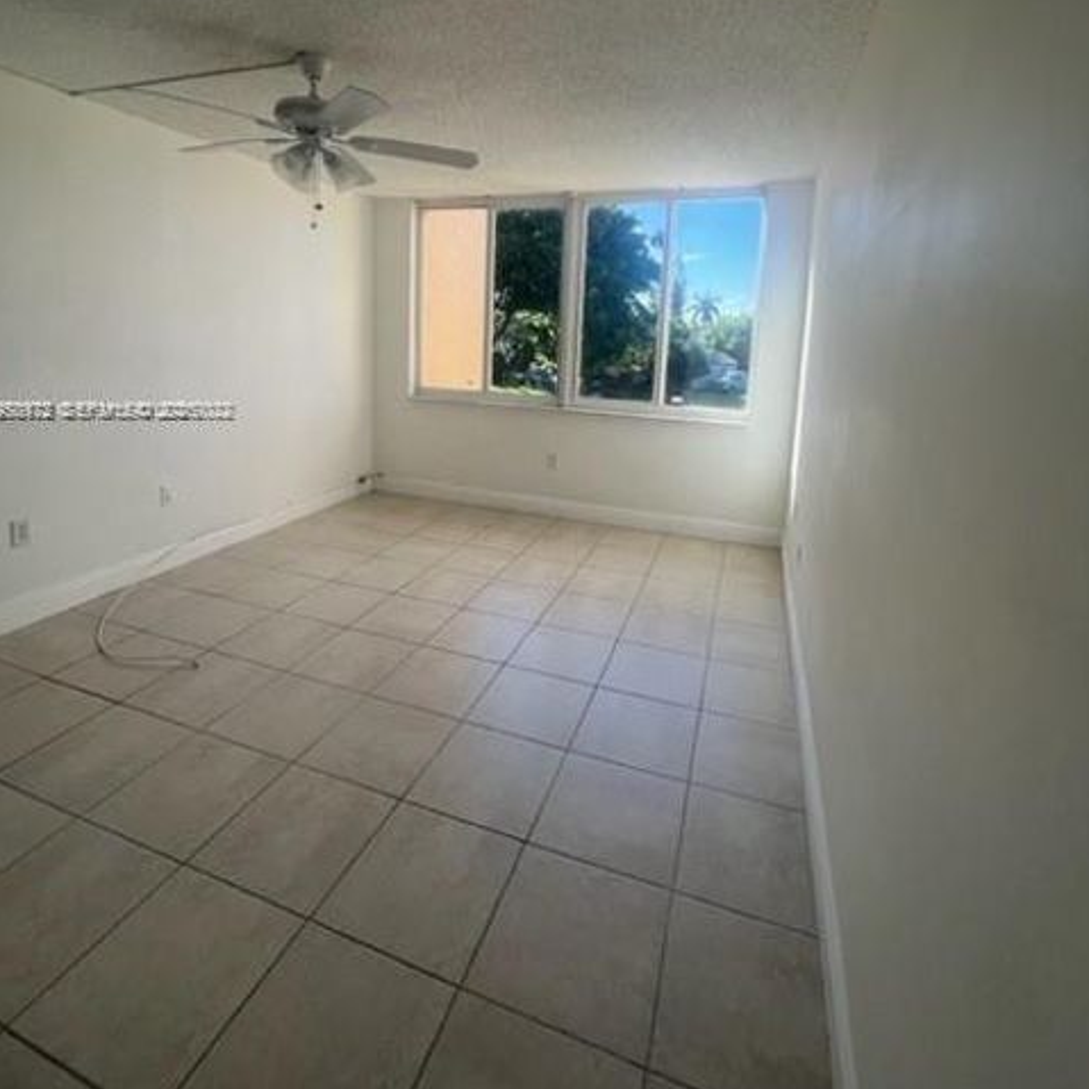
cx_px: 527
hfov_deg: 87.4
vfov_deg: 85.8
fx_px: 569
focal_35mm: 16
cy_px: 410
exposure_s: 1/304
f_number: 1.8
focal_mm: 1.57
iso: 32
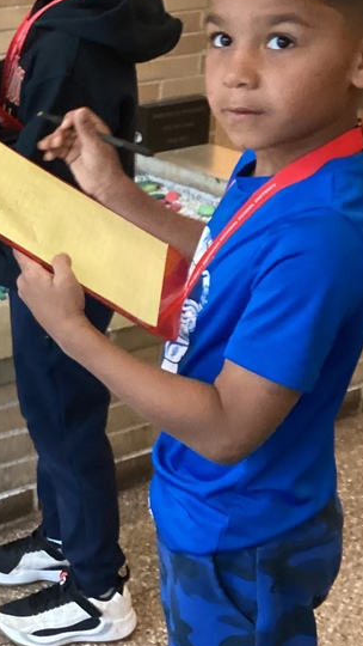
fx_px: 1094
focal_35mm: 64
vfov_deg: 32.7
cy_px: 260
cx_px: -68
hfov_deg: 17.9
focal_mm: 3.3
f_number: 2.4
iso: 320
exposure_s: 1/50
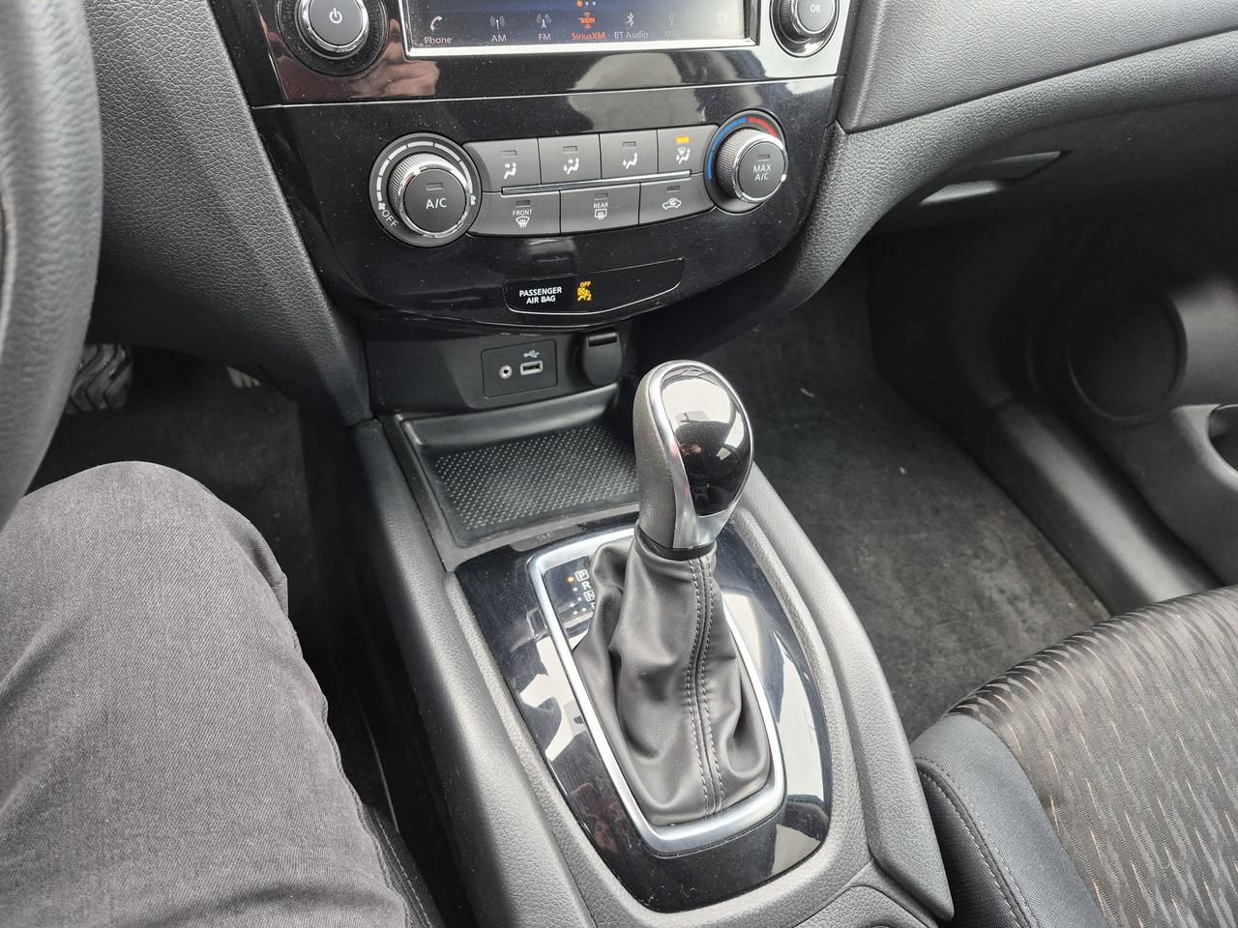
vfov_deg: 58.9
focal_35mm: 23
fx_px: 823
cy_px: 464
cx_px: 619
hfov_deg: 73.9
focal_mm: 5.4
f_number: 1.8
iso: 250
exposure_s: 1/120
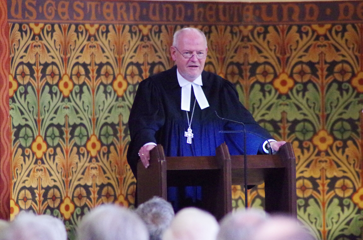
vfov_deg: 3.8
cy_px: 120
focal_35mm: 360
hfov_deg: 5.7
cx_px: 182
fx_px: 3622
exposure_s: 1/125
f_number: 5.6
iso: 12800
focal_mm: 240
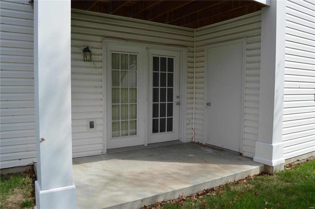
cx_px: 158
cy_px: 104
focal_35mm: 27
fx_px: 236
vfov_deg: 47.8
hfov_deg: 67.4
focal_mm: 18
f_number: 7.1
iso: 100
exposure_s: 1/200
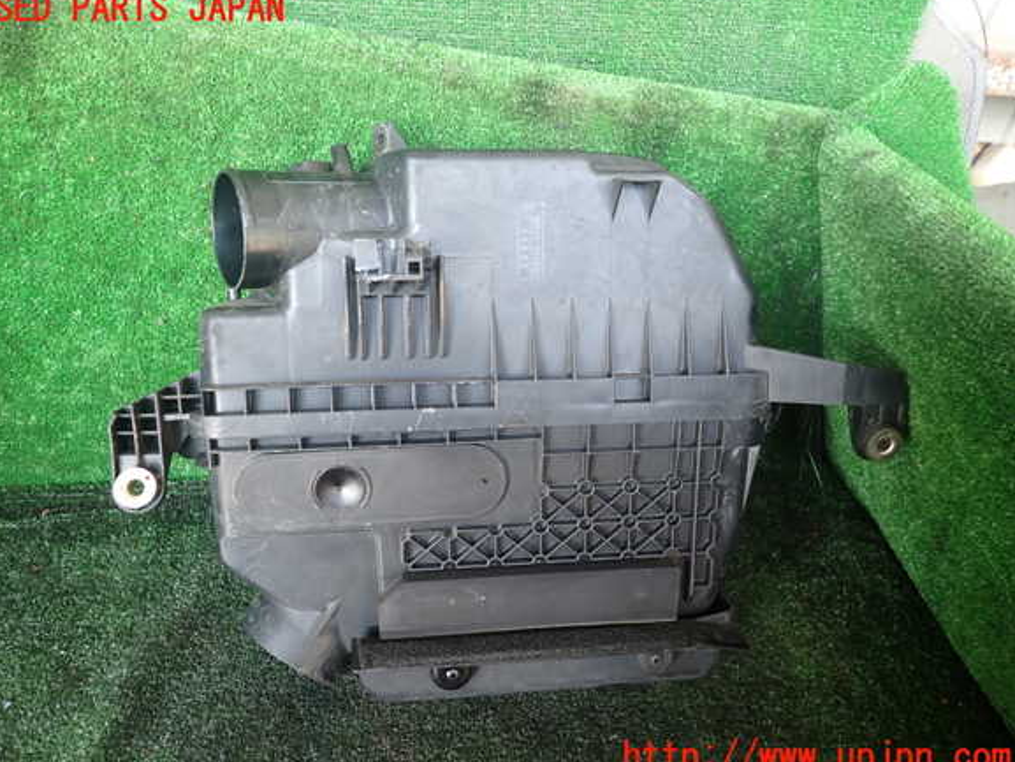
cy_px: 384
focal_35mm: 26
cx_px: 493
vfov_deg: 53.1
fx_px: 763
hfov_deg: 67.3
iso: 200
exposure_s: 1/40
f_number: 2
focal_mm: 4.5
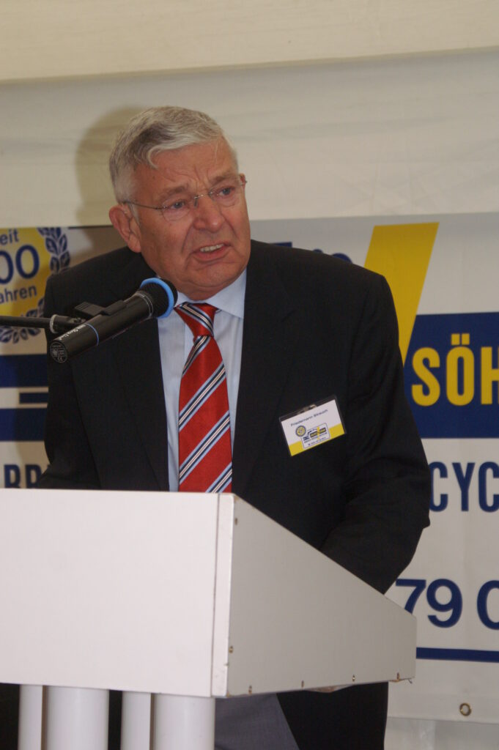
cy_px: 375
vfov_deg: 22.6
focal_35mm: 90
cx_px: 250
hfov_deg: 15.2
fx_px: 1874
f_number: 5.6
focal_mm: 60
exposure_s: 1/125
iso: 800
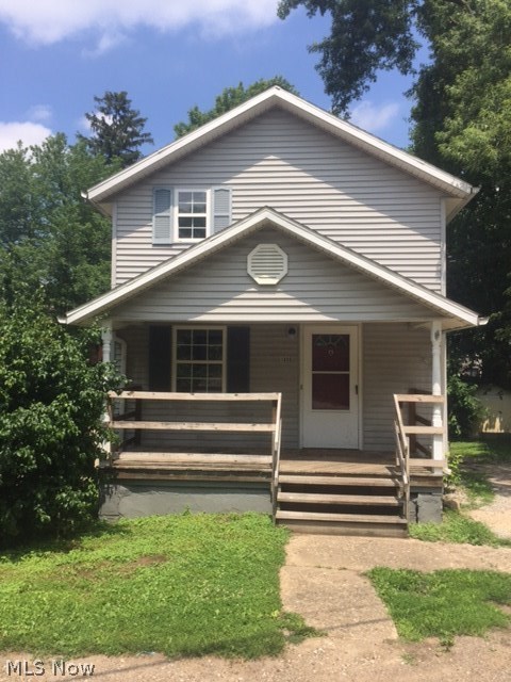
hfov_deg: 48.2
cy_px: 341
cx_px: 256
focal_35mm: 29
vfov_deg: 61.7
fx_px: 571
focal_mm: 4.15
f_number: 2.2
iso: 32
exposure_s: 1/2083
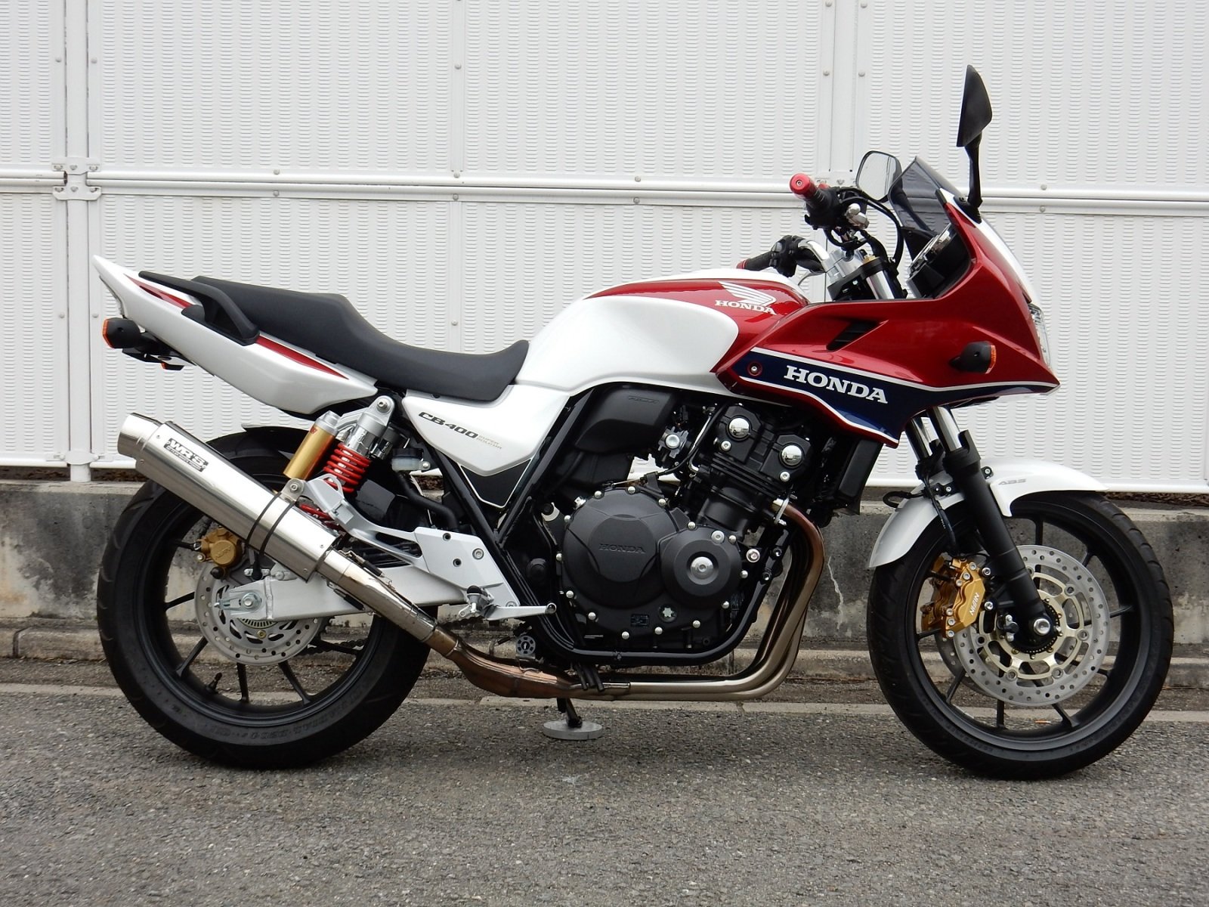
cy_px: 454
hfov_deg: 43.9
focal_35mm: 43
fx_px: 1502
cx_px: 604
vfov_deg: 33.6
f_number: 4.2
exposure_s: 1/100
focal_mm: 7.6
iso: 125
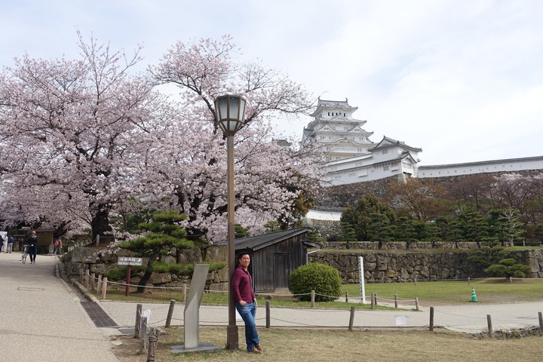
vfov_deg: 40.0
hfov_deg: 57.2
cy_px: 181
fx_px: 498
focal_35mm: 33
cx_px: 272
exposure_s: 1/320
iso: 125
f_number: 5.6
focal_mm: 12.06
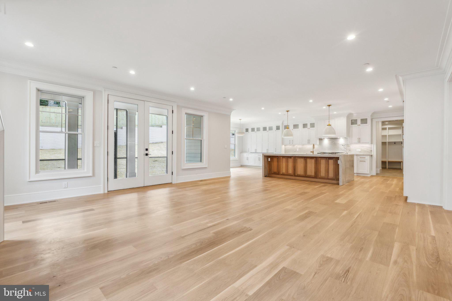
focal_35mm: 16
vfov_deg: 73.7
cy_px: 150
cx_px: 226
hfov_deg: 96.7
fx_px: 201
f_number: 7.1
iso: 200
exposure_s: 1/13
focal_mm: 16
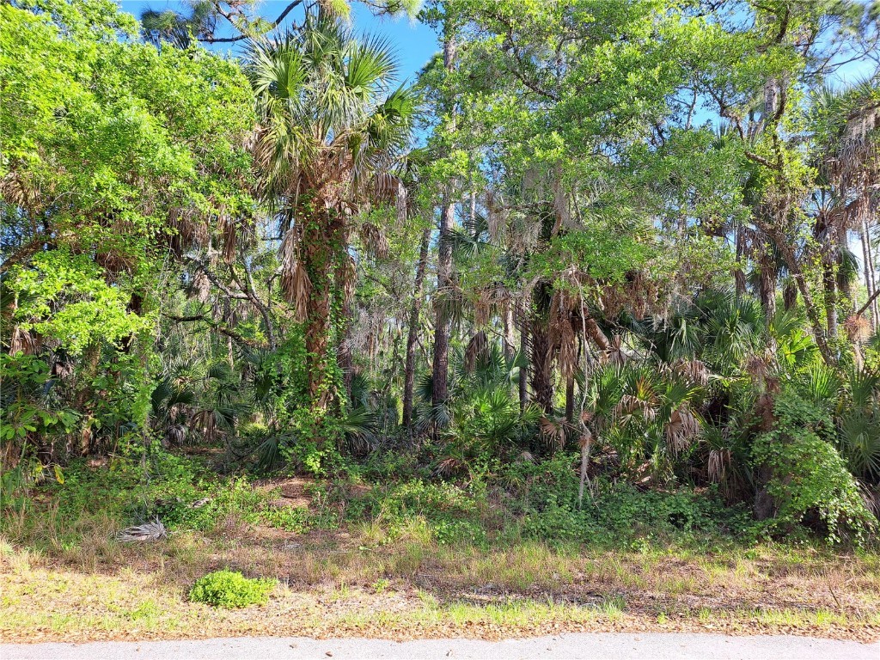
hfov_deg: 71.6
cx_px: 440
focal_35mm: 24
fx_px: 610
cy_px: 330
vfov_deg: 56.8
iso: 50
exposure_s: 1/361
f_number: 1.8
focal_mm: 5.23
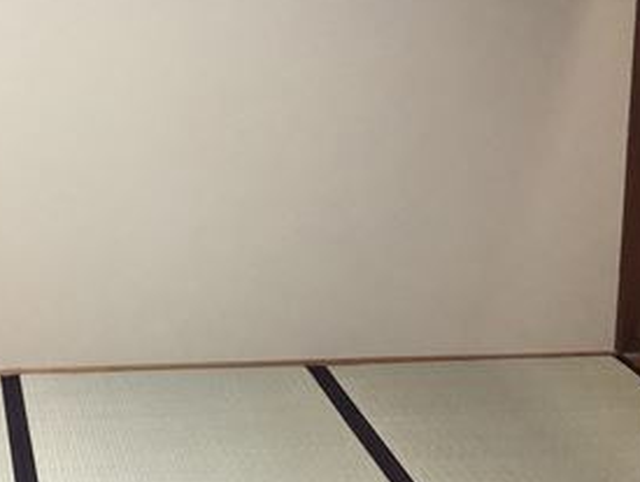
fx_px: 1129
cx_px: -44
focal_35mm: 61
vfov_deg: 23.3
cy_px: 23
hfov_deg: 29.0
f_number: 1.8
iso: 100
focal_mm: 3.99
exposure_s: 1/14
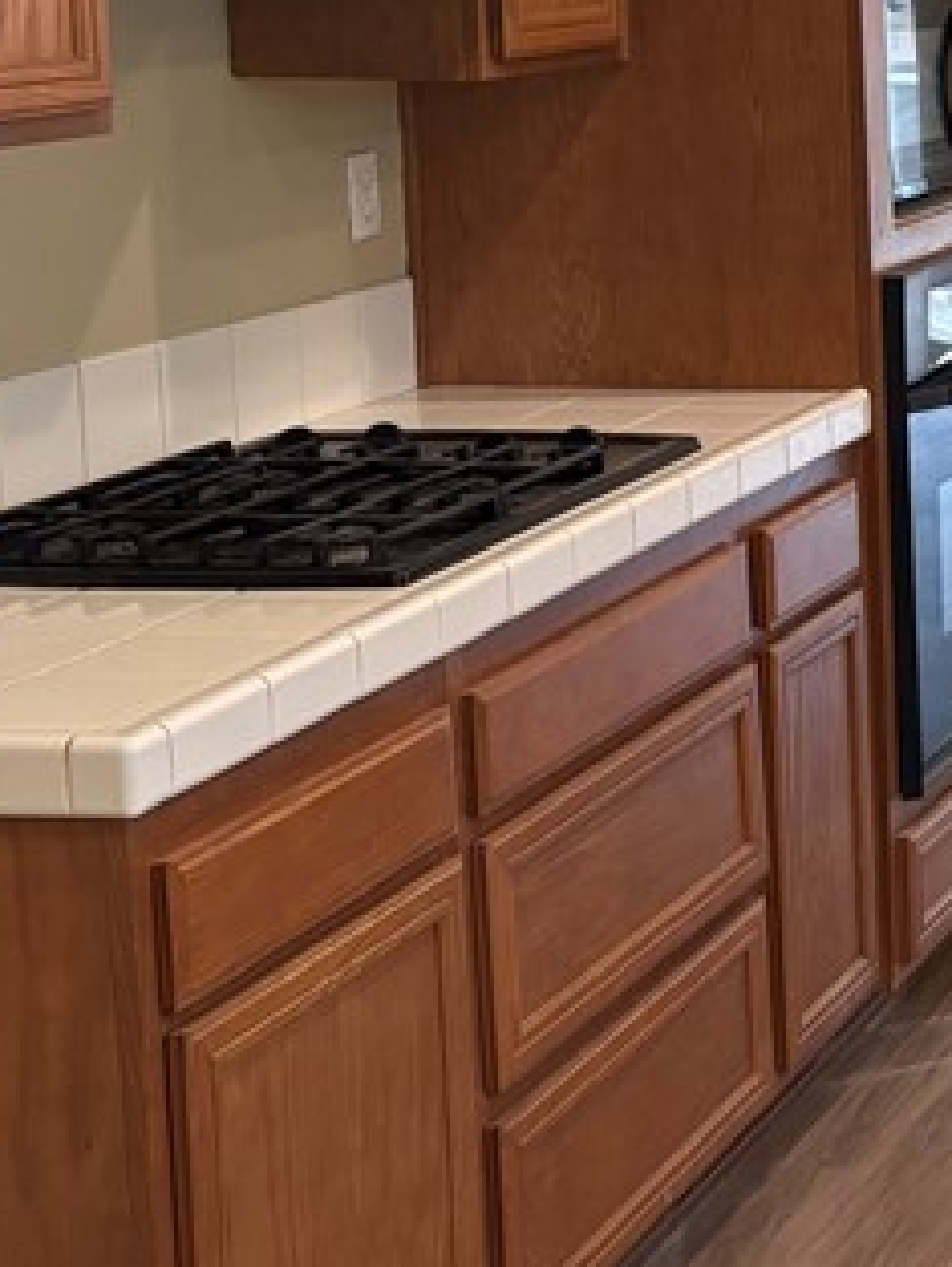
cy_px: 308
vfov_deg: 22.8
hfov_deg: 14.9
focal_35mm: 85
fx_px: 3115
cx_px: 1758
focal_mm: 5.96
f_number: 1.6
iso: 100
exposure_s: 1/60
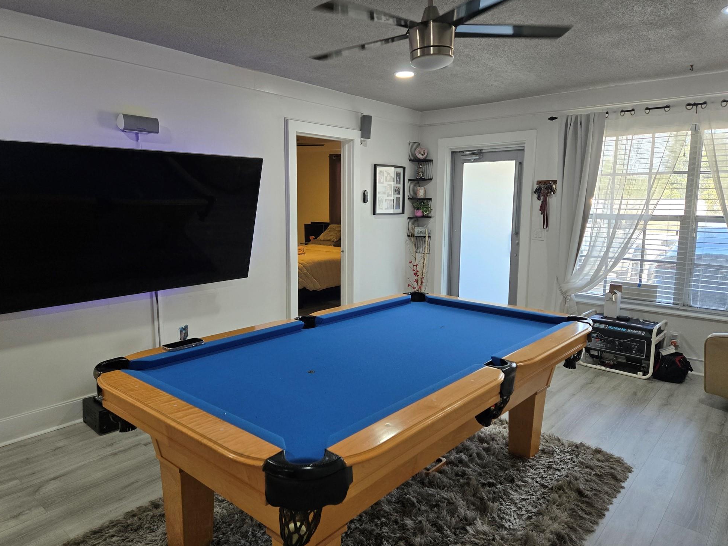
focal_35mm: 24
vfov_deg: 56.8
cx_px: 360
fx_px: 505
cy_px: 265
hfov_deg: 71.6
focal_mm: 5.4
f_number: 1.8
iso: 125
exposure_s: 1/100
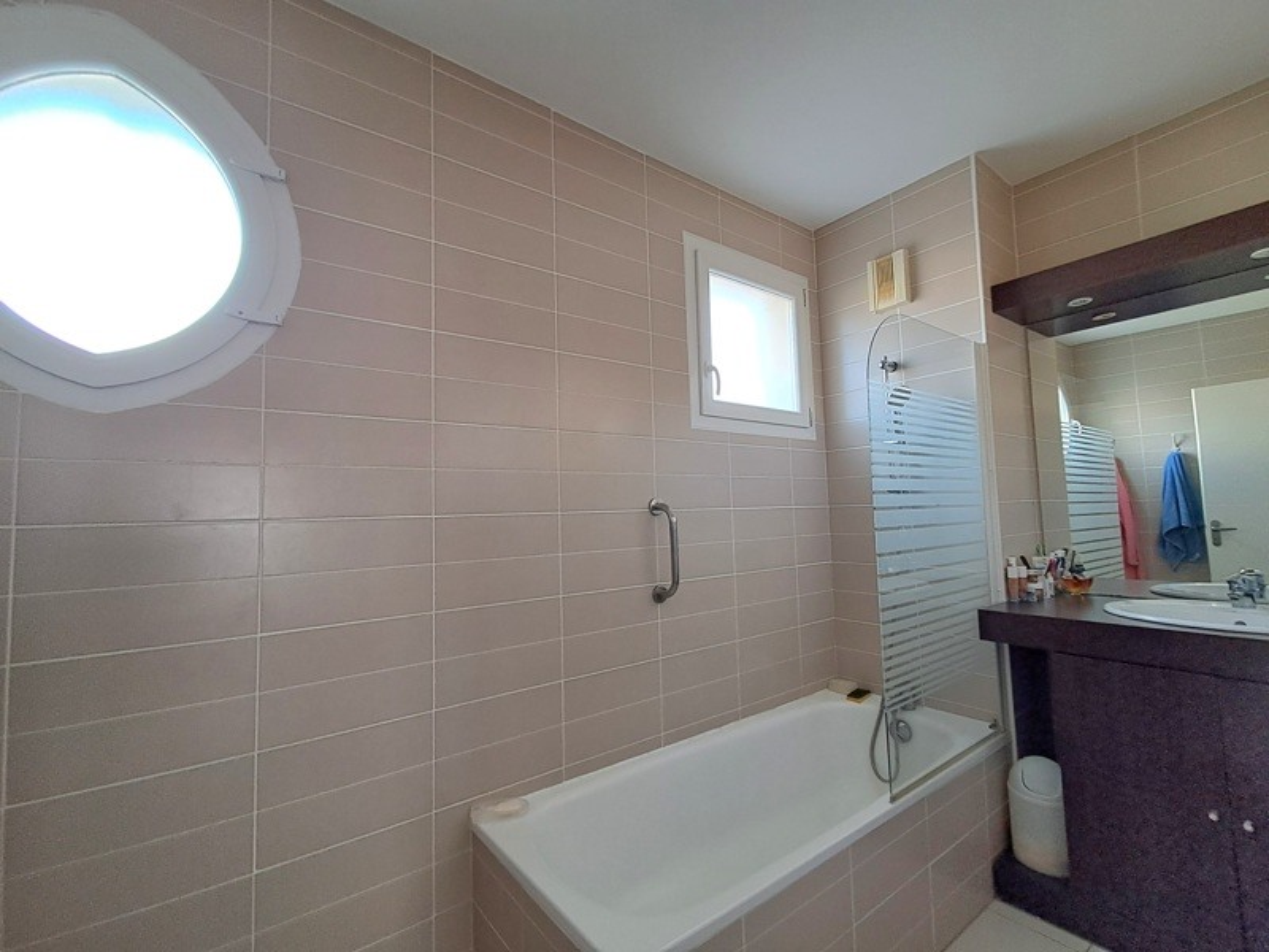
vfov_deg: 78.1
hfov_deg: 94.5
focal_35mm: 16
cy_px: 476
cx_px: 634
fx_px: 587
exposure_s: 1/40
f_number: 2.2
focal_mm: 1.64
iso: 80
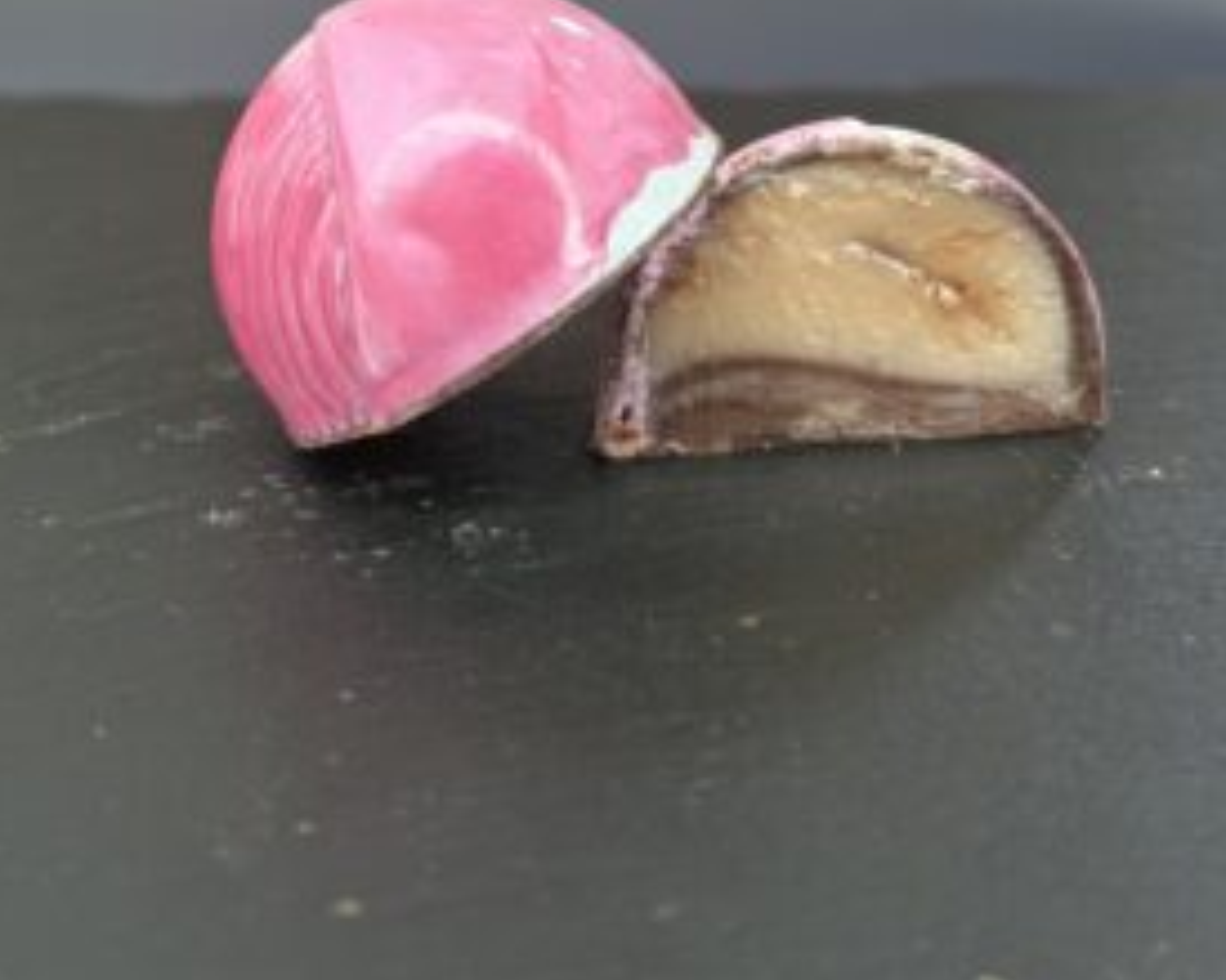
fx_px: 2684
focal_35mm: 74
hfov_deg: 25.7
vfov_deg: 20.3
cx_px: 577
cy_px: 98
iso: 32
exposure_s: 1/60
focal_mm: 5.96
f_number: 1.6
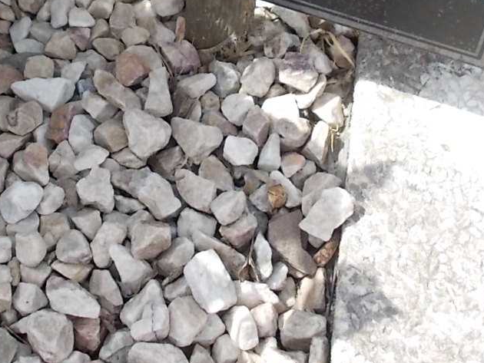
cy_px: -26
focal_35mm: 66
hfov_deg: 29.3
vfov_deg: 21.3
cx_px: 187
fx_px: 923
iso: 80
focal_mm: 4.6
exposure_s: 1/400
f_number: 3.2
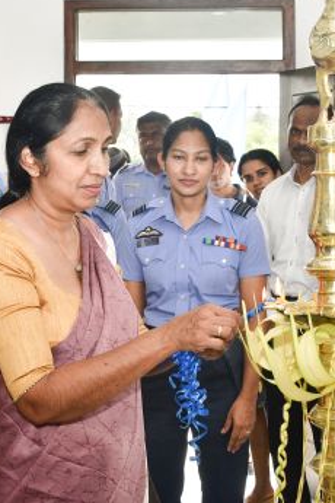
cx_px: 147
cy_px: 235
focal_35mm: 73
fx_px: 1019
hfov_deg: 18.7
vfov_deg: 27.7
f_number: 10
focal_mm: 28
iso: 1000
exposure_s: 1/250
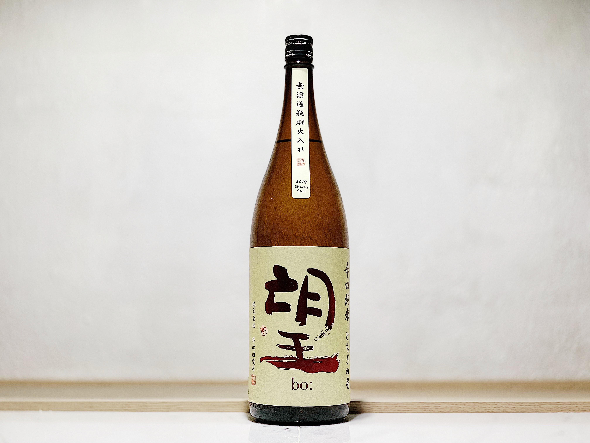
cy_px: 222
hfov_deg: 36.8
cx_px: 295
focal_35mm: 52
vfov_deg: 28.0
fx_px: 886
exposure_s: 1/116
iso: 125
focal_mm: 6
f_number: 2.4
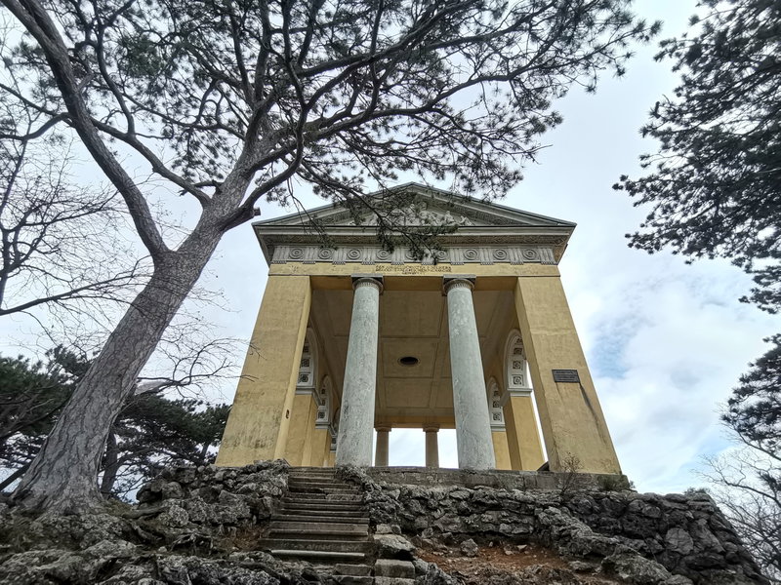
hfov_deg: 91.0
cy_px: 292
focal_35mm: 17
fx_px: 384
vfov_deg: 74.7
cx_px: 390
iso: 50
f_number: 2.4
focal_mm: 1.78
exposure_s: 1/229
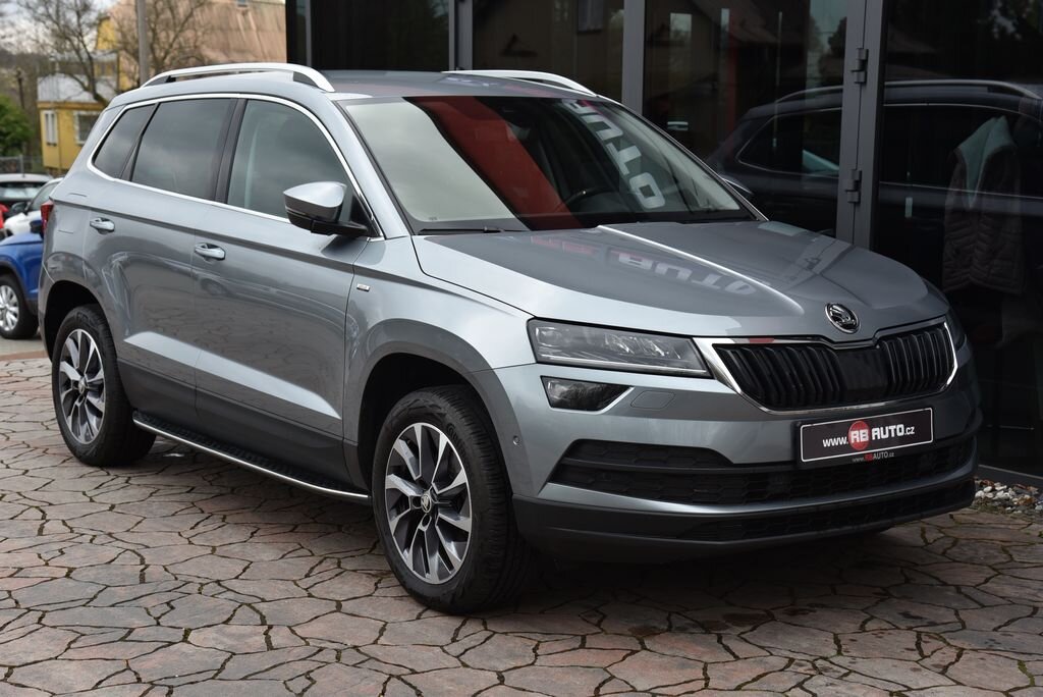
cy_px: 348
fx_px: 1681
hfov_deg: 34.5
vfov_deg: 23.4
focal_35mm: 58
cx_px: 522
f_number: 6.3
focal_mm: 58
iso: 500
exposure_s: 1/160
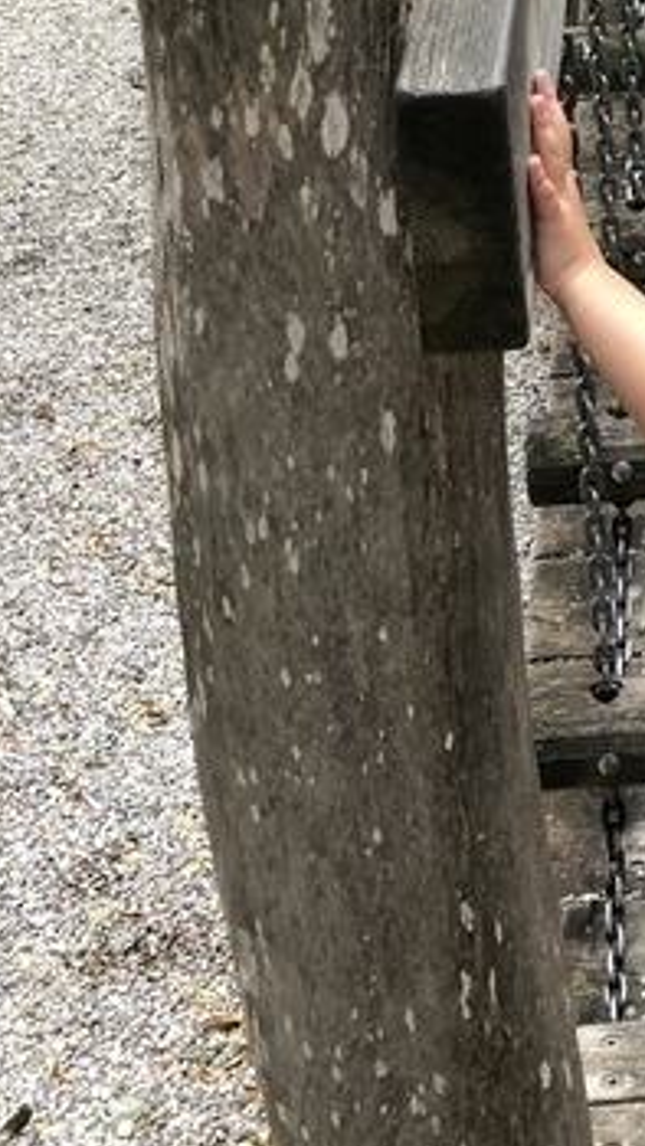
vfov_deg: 28.8
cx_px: 874
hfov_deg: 16.8
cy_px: -85
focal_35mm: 67
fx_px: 2036
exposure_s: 1/120
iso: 125
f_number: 1.8
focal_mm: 3.99
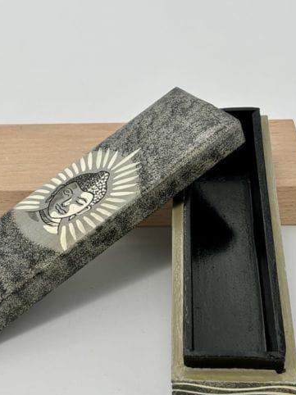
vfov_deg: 27.0
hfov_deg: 20.4
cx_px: 116
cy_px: 227
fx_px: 822
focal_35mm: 72
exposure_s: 1/758
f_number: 1.6
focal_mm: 5.96
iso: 32
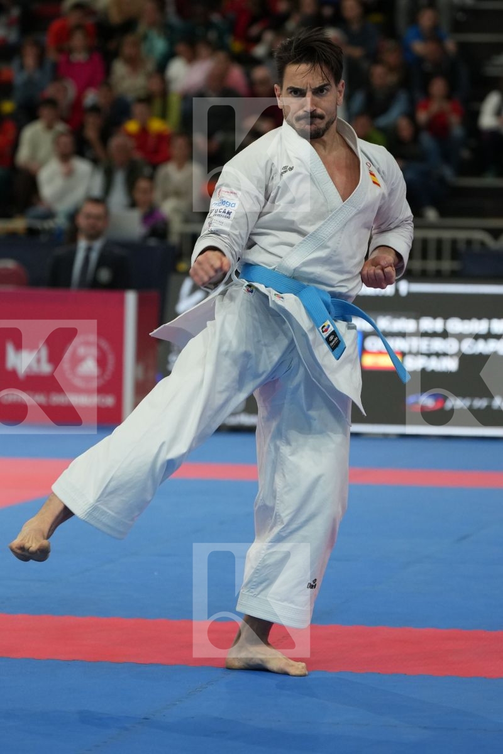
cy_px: 377
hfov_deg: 8.1
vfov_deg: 12.2
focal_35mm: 169
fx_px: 3542
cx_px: 252
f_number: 2.8
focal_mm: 113
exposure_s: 1/1000
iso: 1600
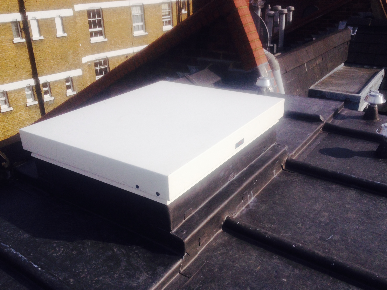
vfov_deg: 39.7
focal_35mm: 36
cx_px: 197
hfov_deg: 51.4
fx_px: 402
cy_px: 148
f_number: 2.4
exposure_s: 1/2762
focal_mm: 4.28
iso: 50
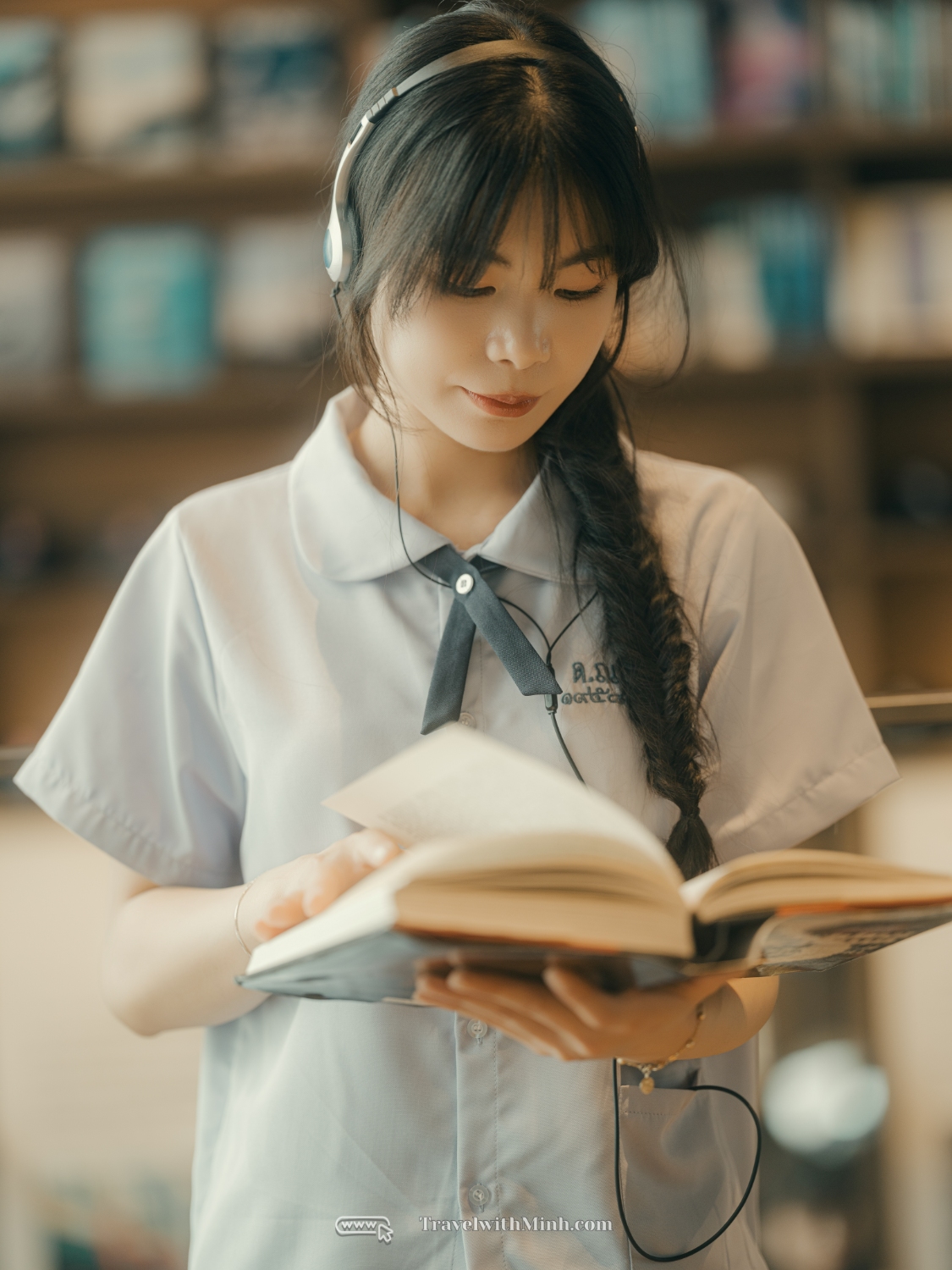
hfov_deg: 17.0
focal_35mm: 87
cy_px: 635
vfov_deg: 22.5
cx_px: 476
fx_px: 3190
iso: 640
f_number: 2
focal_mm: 110
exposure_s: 1/100
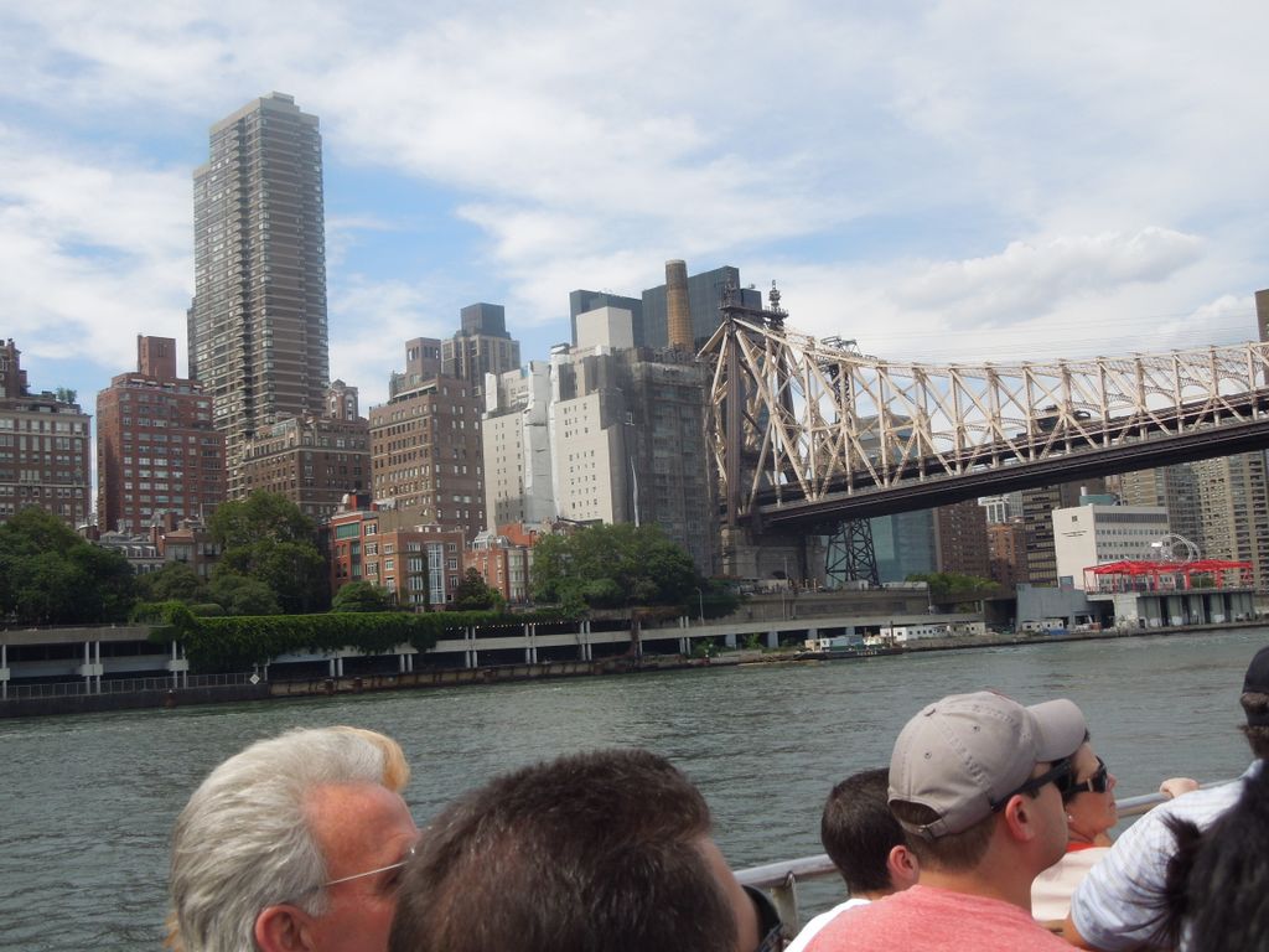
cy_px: 476
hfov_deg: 47.9
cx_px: 634
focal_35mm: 39
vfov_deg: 36.8
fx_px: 1430
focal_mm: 7
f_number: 7.6
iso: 100
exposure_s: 1/250
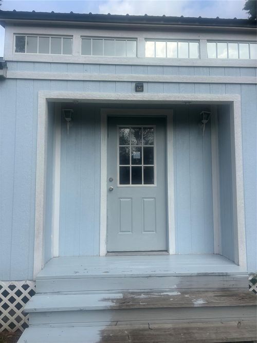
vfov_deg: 67.3
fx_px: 257
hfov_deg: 53.0
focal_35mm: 26
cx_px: 128
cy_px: 172
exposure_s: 1/3106
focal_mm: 5.96
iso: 50
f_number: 1.6
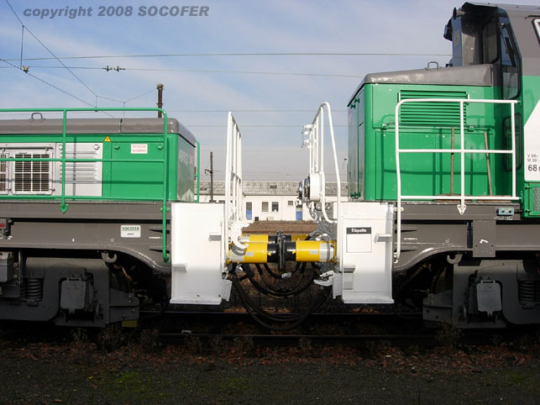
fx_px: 593
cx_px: 270
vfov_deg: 37.7
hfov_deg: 49.0
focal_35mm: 38
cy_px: 202
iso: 79
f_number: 4.8
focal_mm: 7.8
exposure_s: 1/683
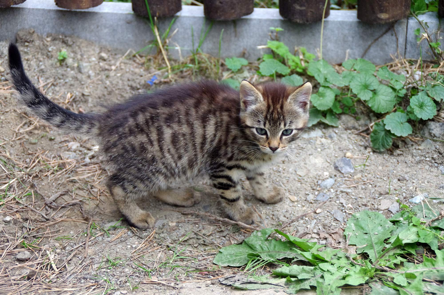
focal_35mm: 102
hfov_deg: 20.0
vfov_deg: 13.4
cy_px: 148
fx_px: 1256
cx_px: 222
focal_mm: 68
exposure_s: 1/250
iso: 1600
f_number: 5.6
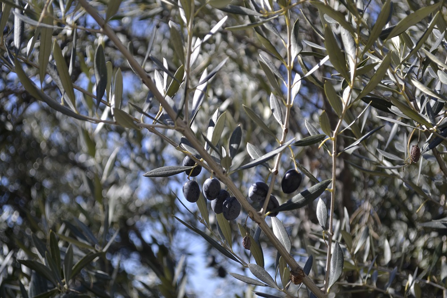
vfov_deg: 16.5
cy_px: 149
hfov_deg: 24.6
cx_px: 224
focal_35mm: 82
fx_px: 1024
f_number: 5.6
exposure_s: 1/250
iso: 100
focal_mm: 55
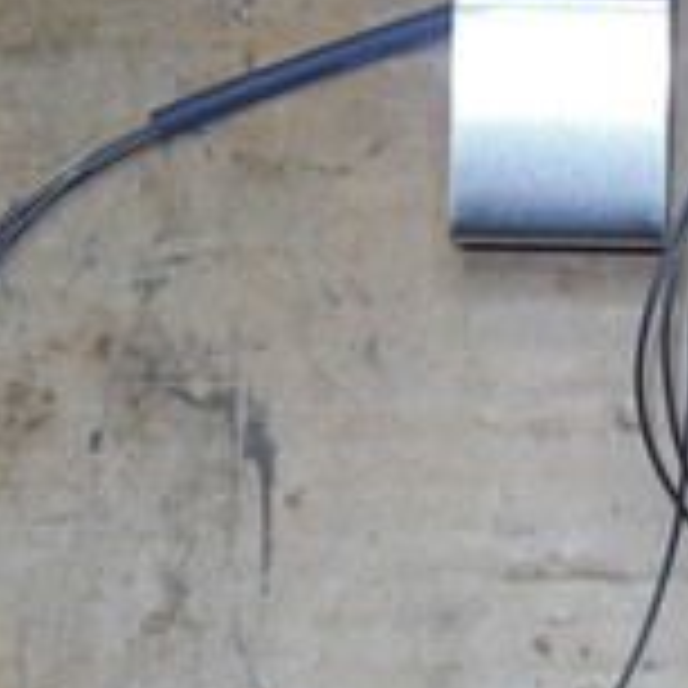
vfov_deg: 15.7
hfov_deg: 15.2
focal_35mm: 111
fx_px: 2496
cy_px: 279
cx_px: 823
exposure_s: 1/30
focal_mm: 7.7
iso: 125
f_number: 3.8
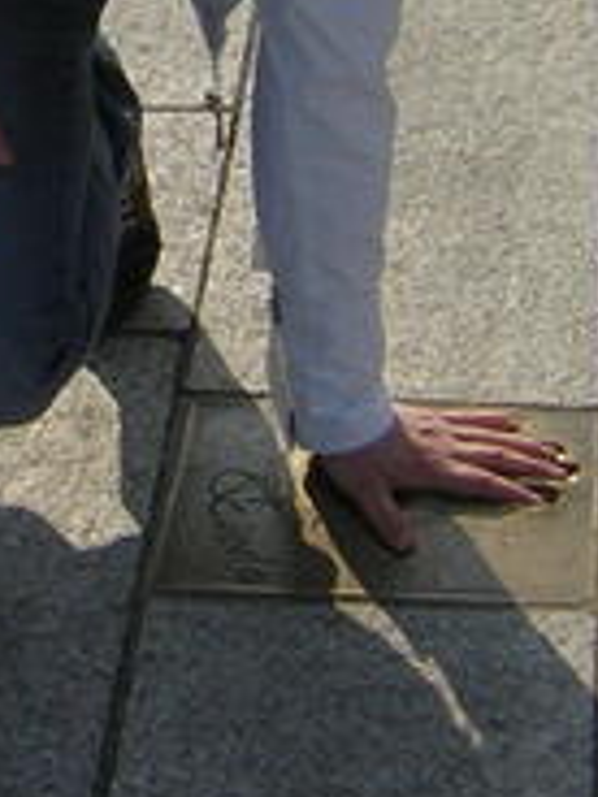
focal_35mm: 125
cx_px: 156
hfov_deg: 11.8
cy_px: 26
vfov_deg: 15.5
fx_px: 2879
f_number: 2.6
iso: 50
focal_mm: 4.7
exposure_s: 1/1400
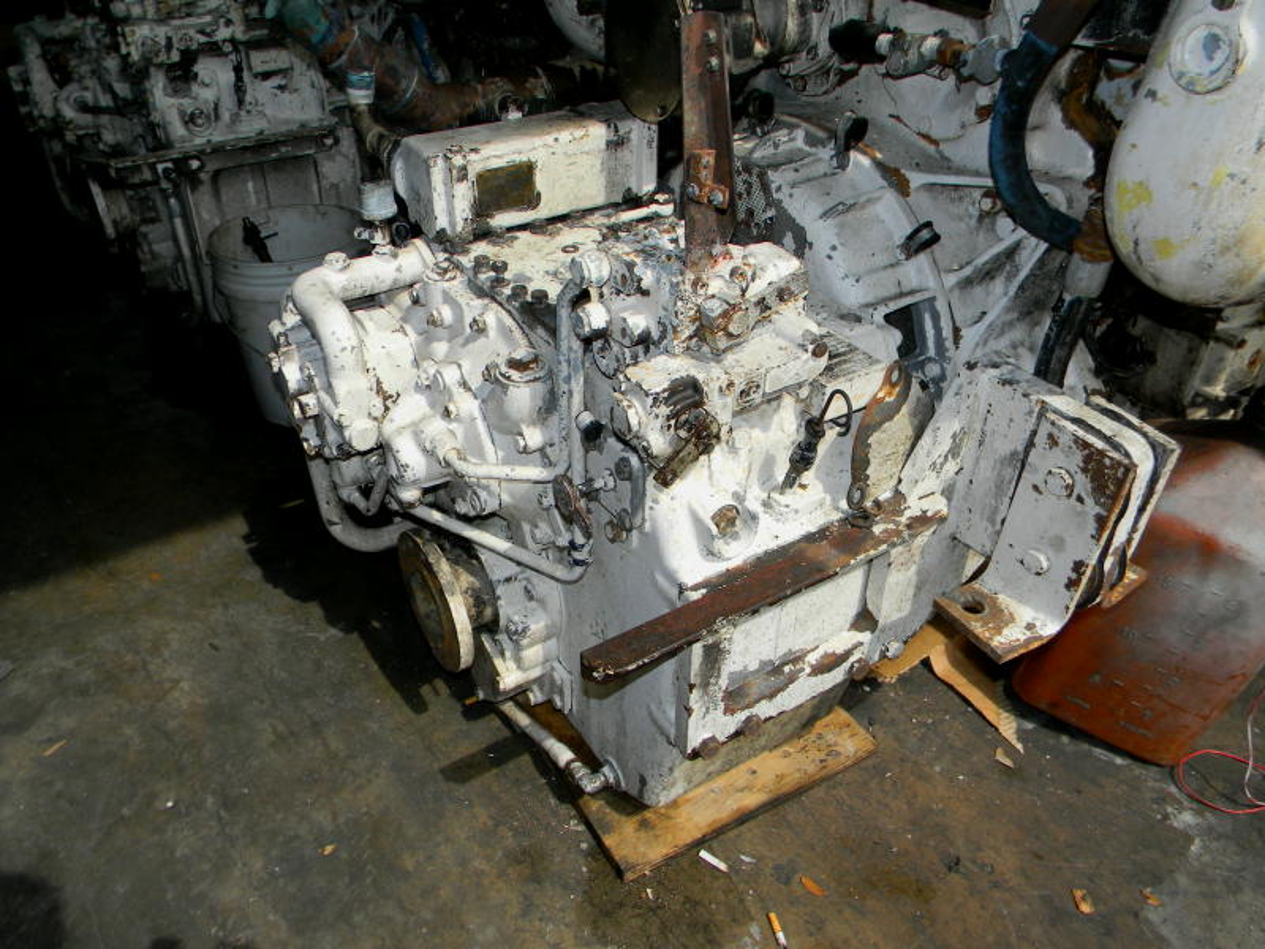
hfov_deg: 63.4
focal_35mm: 28
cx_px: 632
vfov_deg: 49.7
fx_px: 1023
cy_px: 474
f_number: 7
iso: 80
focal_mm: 5
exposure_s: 1/204
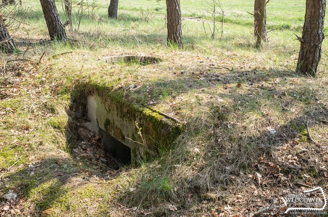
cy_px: 108
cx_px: 164
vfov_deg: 29.8
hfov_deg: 43.7
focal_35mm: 45
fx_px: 409
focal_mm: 30
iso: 200
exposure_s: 1/50
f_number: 8
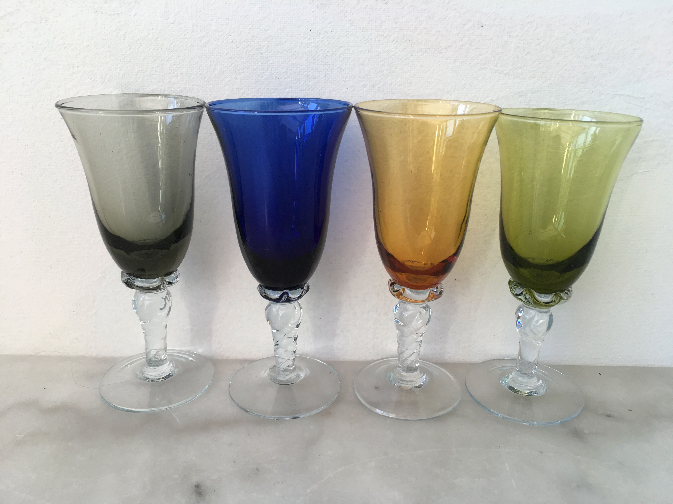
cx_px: 336
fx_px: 564
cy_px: 252
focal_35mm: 29
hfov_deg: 61.7
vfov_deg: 48.2
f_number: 2.2
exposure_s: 1/100
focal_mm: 4.15
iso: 40
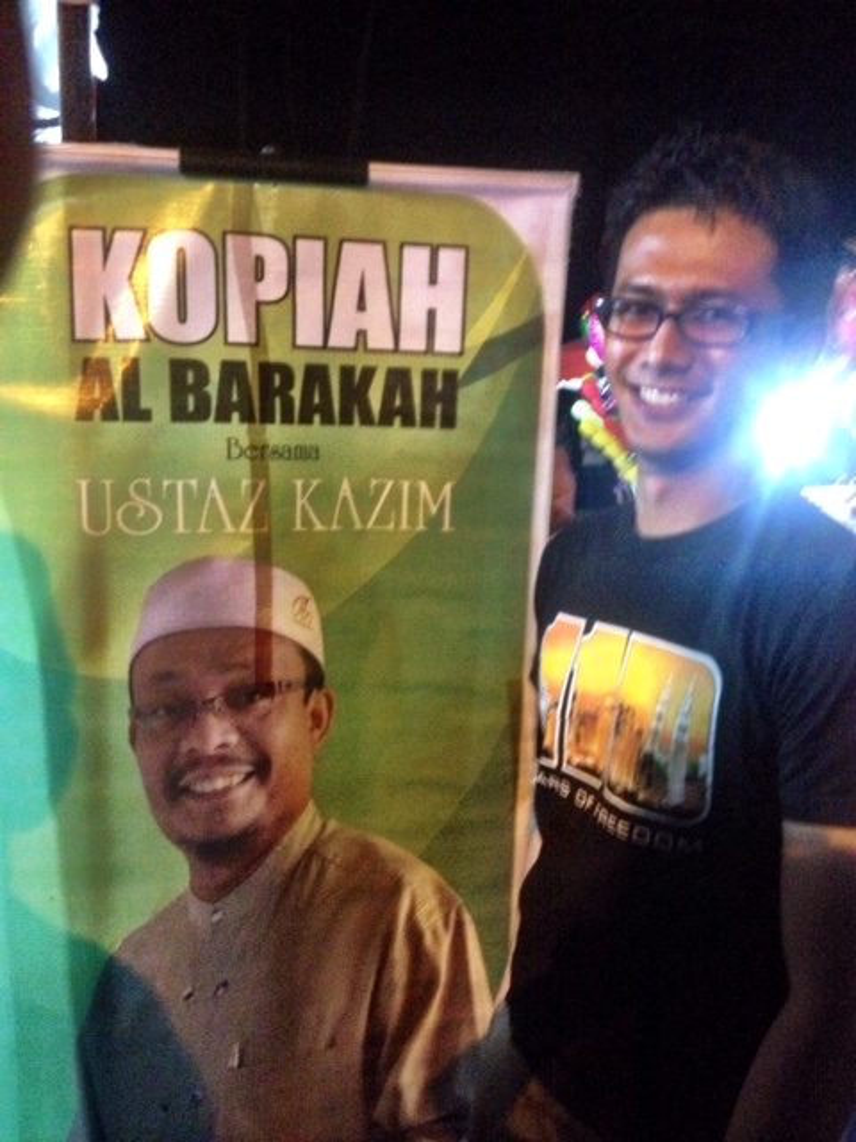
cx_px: 428
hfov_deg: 40.7
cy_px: 571
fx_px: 1154
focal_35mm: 35
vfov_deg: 52.6
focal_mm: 4.28
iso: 800
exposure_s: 1/15
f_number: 2.4
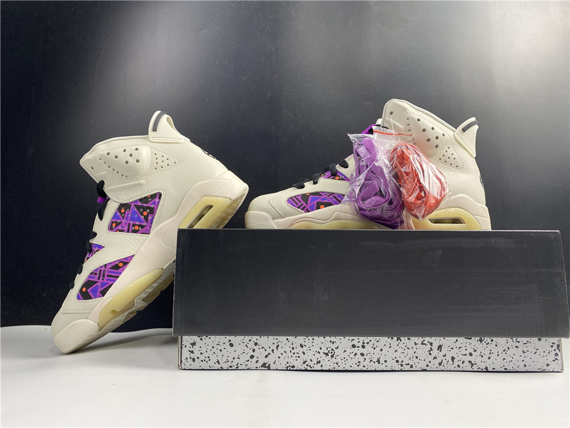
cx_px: 285
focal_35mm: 26
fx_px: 428
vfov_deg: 53.1
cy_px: 214
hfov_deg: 67.3
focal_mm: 4.25
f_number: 1.8
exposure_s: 1/100
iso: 125
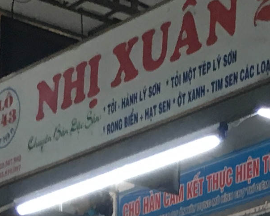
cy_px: 582
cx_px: 312
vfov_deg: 7.4
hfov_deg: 10.1
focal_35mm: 189
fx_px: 1510
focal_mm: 4.15
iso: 100
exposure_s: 1/33
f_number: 2.2
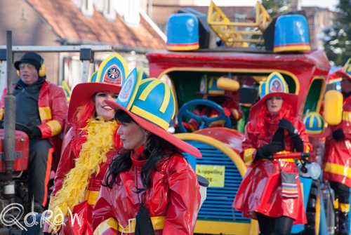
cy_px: 118
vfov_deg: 7.7
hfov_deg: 11.4
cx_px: 176
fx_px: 1758
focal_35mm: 180
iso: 250
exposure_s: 1/200
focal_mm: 120
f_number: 5.6
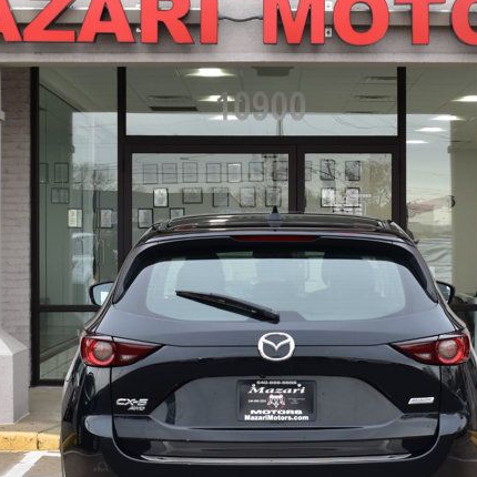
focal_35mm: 88
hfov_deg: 19.7
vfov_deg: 19.7
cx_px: 315
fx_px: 1372
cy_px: 255
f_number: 8
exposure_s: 1/60
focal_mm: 29
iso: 400
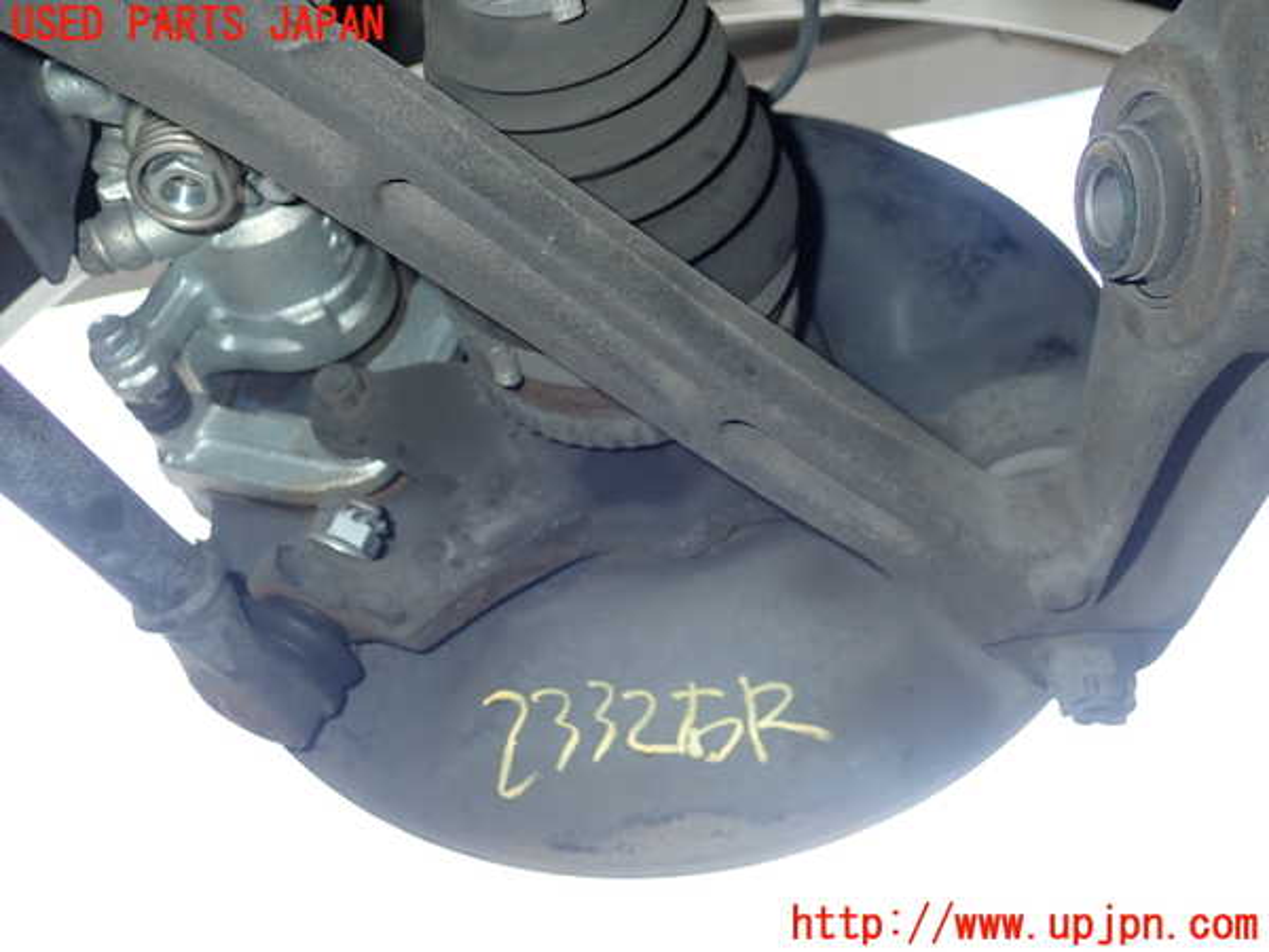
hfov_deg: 56.8
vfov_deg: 44.2
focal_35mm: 32
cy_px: 476
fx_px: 1173
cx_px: 634
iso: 160
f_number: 7.1
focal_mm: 5.87
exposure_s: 1/30
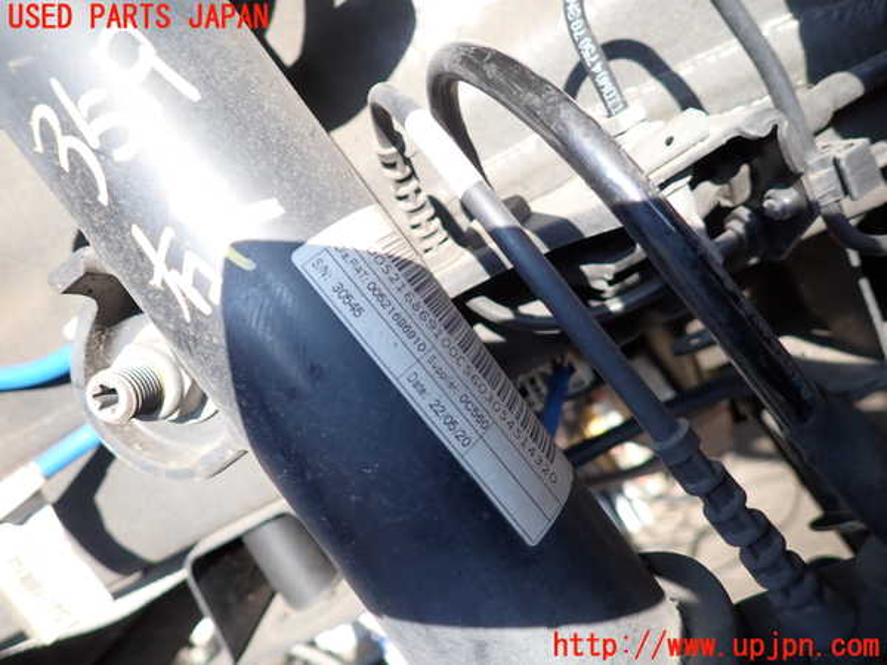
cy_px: 332
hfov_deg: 69.4
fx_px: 641
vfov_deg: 54.9
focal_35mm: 25
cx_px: 444
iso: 100
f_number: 5.6
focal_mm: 4.5
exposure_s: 1/50
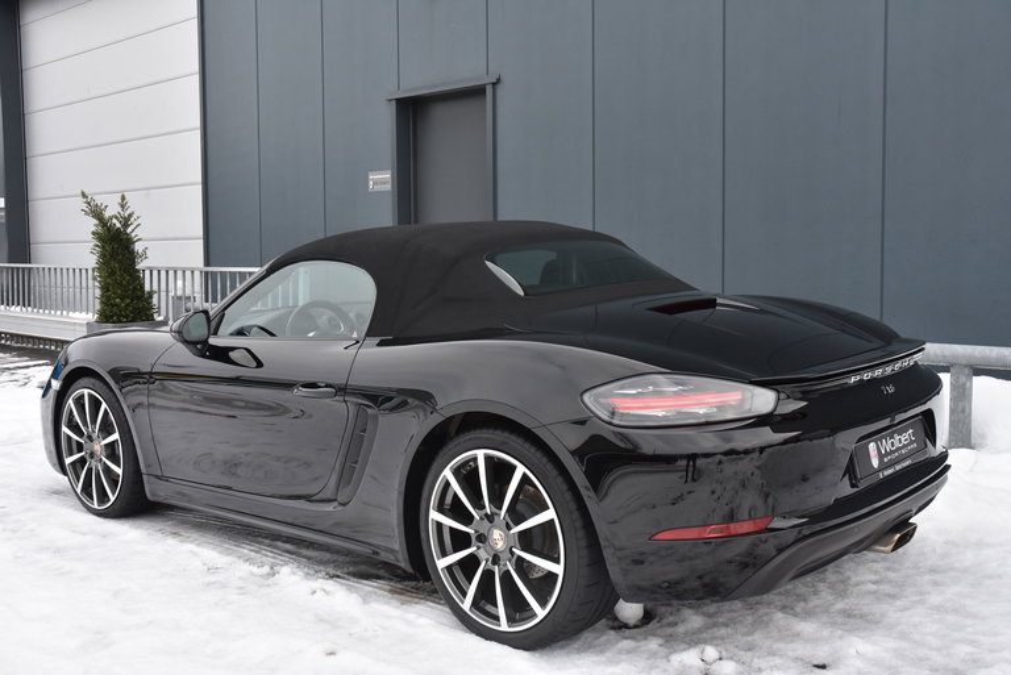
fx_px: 1138
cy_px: 338
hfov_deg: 47.9
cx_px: 506
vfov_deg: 33.1
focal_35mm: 40
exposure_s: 1/400
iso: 800
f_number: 8
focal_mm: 27
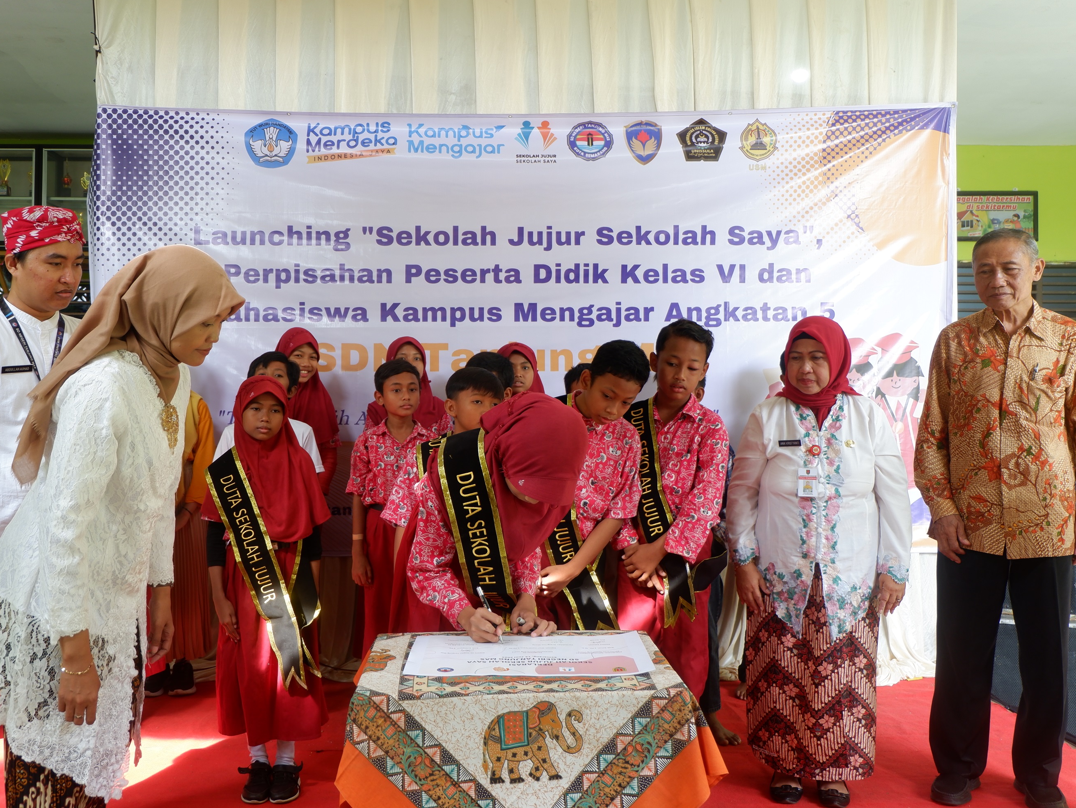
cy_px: 405
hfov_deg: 55.3
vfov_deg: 43.0
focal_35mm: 33
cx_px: 488
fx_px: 1026
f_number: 3.8
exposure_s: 1/42
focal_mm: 20.1
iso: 200
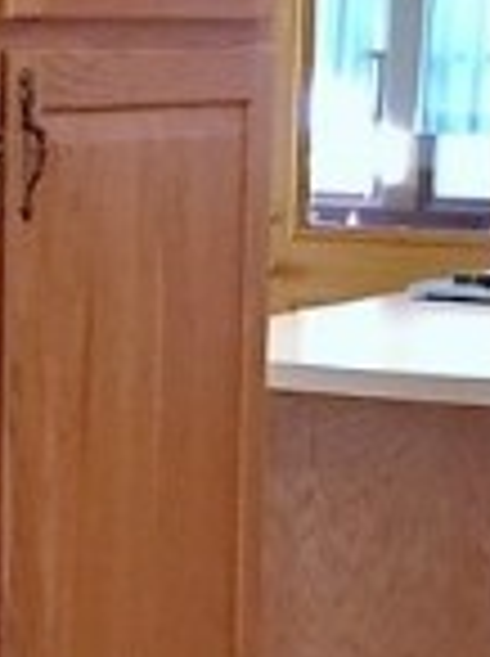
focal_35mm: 153
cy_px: 572
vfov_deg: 12.8
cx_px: 4
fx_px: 2896
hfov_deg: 9.6
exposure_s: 1/20
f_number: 2.2
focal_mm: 4.15
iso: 250
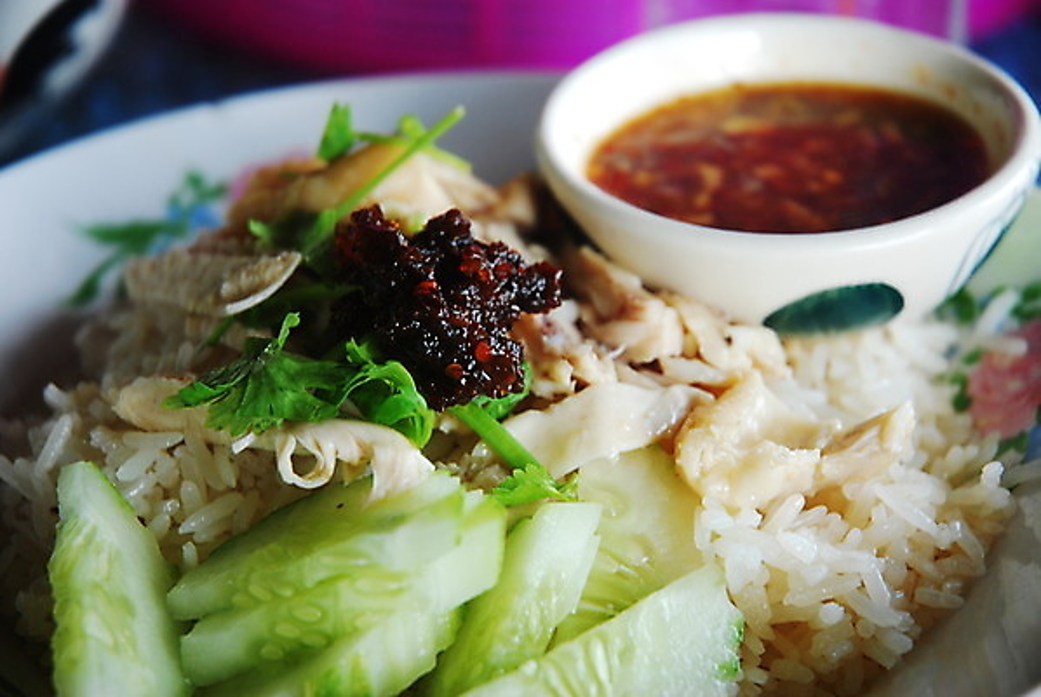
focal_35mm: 105
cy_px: 348
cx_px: 520
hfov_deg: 19.4
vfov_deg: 13.1
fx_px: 3039
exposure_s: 1/30
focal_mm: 70
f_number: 4.5
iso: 200
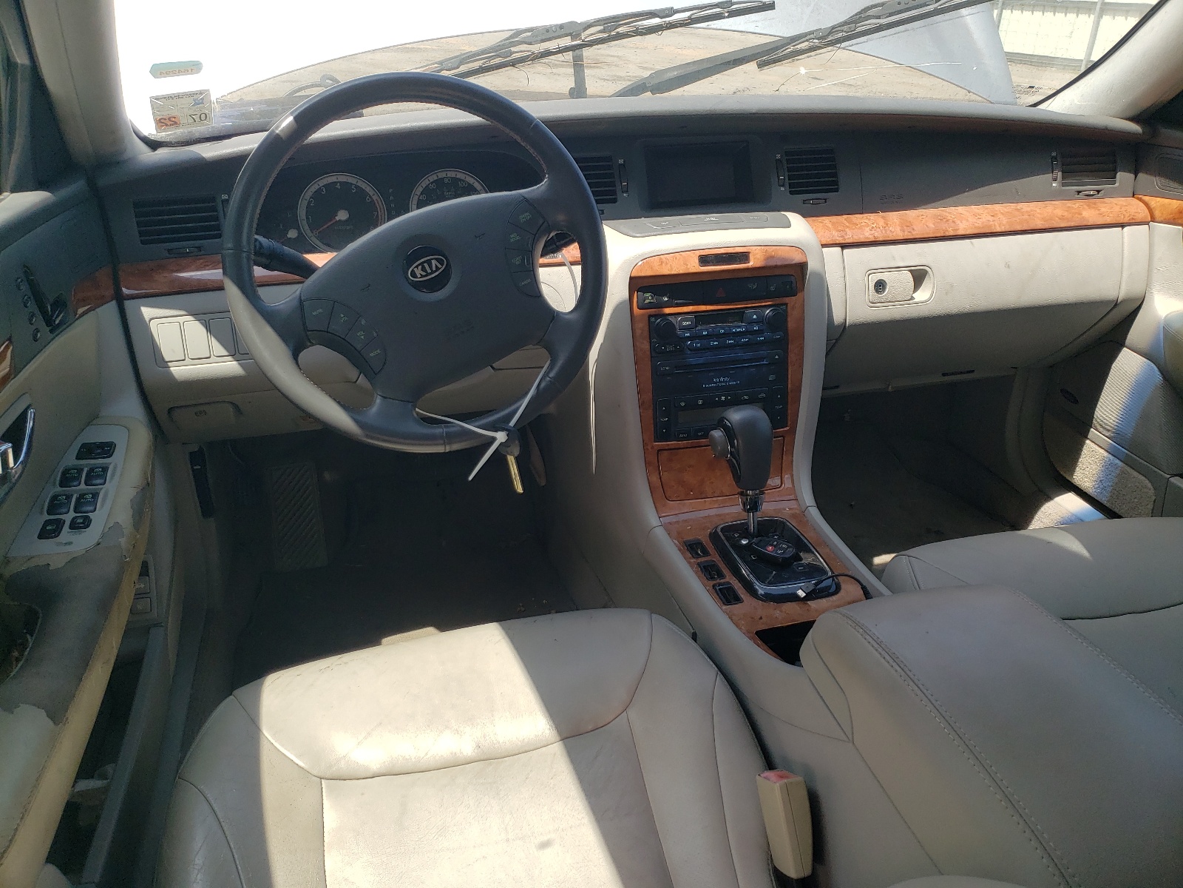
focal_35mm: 26
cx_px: 592
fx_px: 889
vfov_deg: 53.1
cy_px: 444
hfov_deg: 67.3
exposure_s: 1/1000
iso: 50
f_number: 1.5
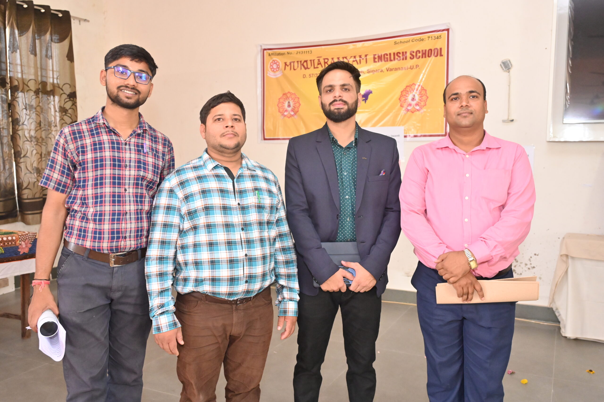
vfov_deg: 42.3
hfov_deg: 60.3
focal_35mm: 31
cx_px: 302
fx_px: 520
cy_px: 201
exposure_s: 1/250
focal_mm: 31
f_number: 4
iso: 6400
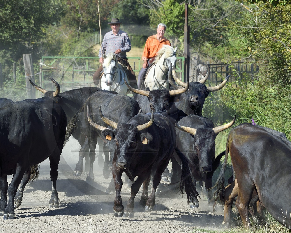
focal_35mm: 226
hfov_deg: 8.6
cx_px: 133
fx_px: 1946
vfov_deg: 6.8
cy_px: 116
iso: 400
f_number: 10
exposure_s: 1/500
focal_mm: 200
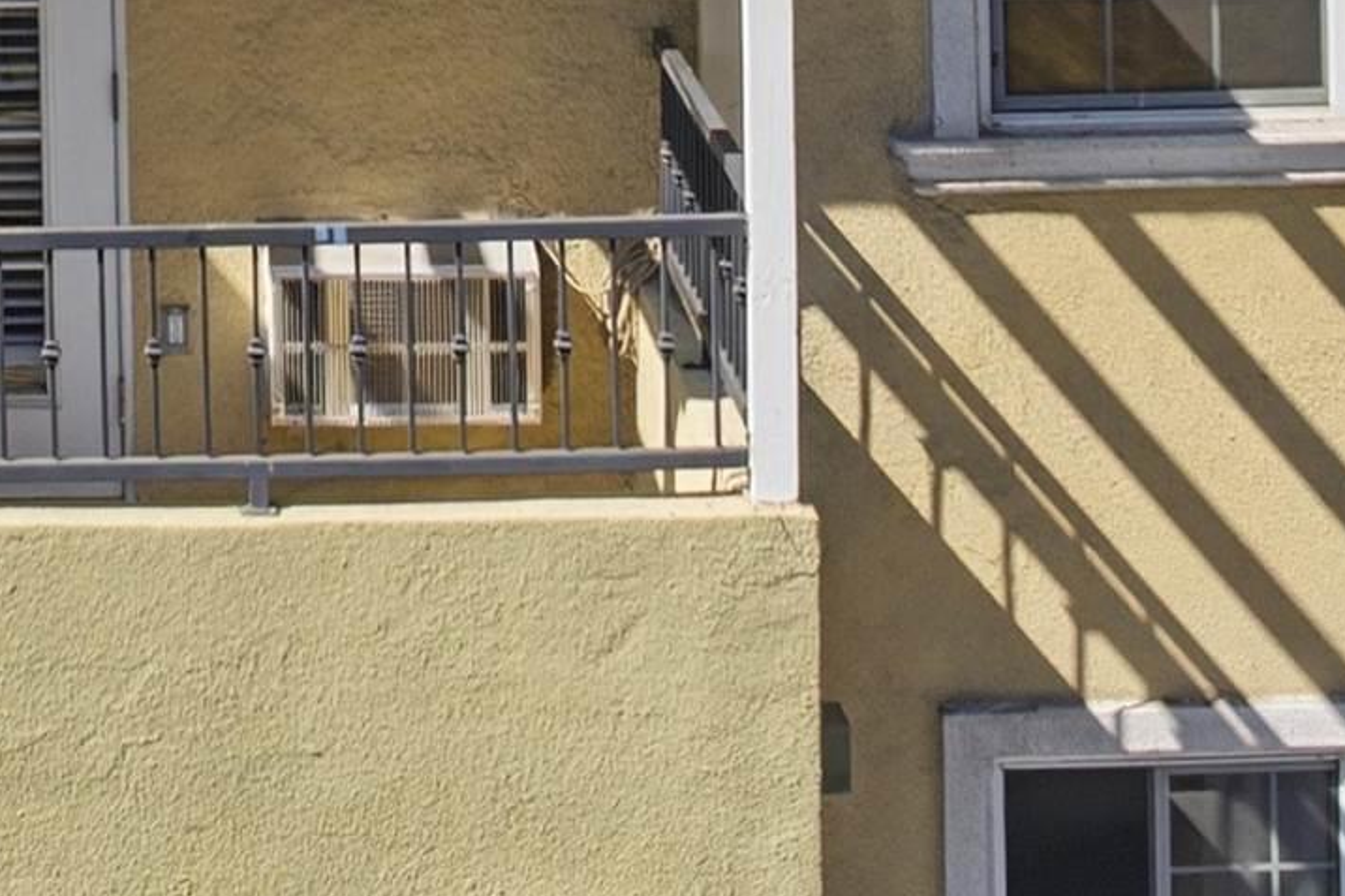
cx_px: 17
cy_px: -761
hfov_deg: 18.6
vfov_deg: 11.7
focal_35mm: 107
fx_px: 3996
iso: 100
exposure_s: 1/500
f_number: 2.8
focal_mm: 12.3
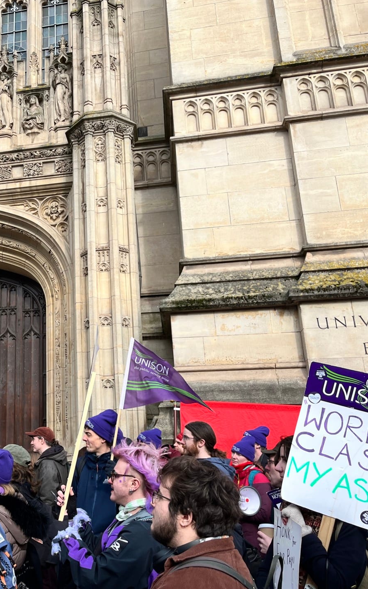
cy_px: 294
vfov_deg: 52.7
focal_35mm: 37
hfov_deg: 32.8
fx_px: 594
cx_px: 42
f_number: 1.6
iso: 50
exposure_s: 1/1458
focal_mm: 5.1
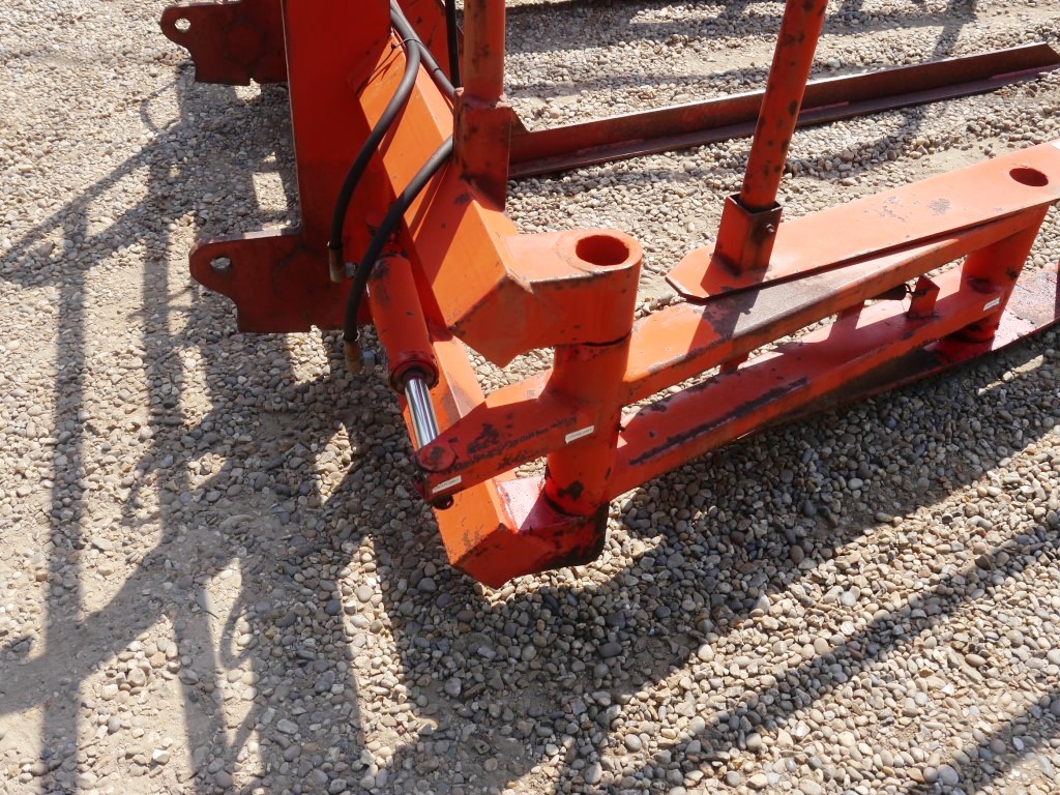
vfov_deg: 39.7
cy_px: 398
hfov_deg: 51.4
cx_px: 530
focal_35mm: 36
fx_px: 1102
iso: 160
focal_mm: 18
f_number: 7.1
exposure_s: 1/250
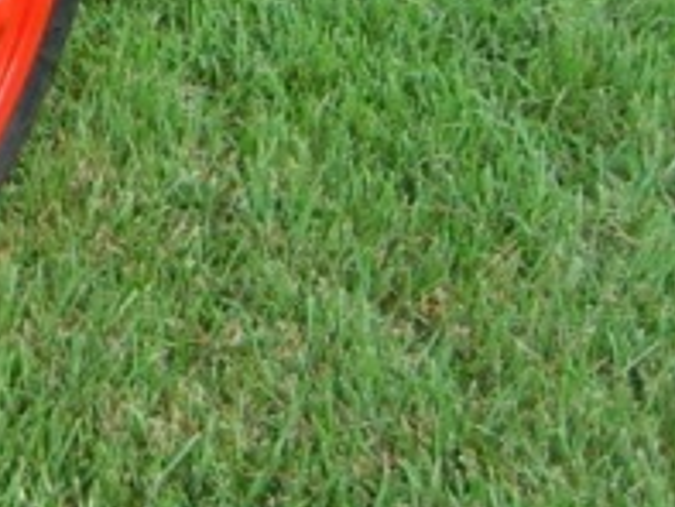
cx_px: -853
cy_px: -421
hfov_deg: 9.8
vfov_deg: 7.9
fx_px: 3551
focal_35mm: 182
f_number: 2.8
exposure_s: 1/125
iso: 50
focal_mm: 5.8
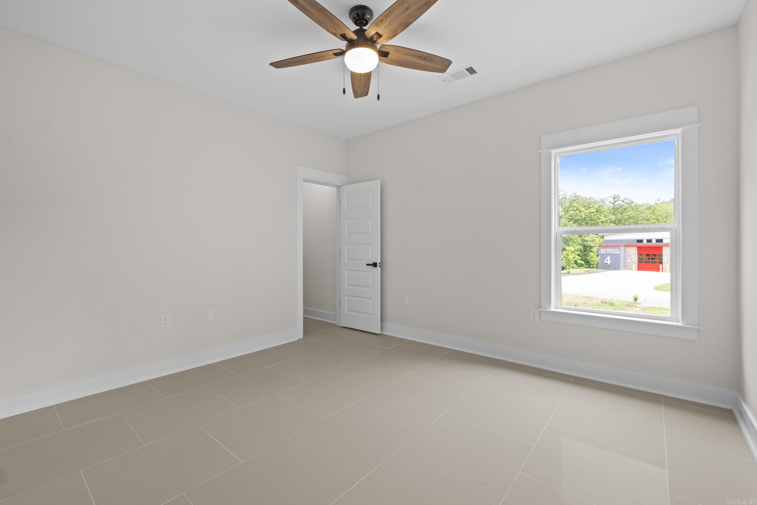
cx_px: 378
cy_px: 252
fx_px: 315
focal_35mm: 15
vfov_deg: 77.3
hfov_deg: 100.4
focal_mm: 10
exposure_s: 1
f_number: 7.1
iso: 250
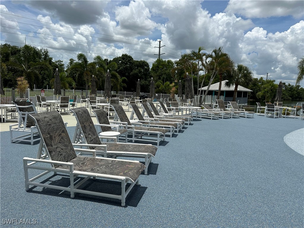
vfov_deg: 56.8
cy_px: 114
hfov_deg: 71.6
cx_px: 152
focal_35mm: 24
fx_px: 211
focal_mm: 6.86
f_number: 1.78
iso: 80
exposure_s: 1/8929
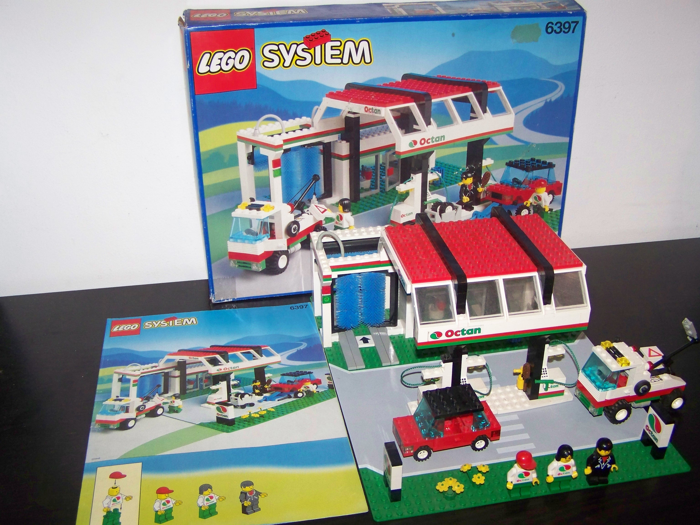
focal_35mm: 38
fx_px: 768
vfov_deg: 37.7
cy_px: 262
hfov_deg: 49.0
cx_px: 350
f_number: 2.8
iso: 200
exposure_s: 1/30
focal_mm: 6.3
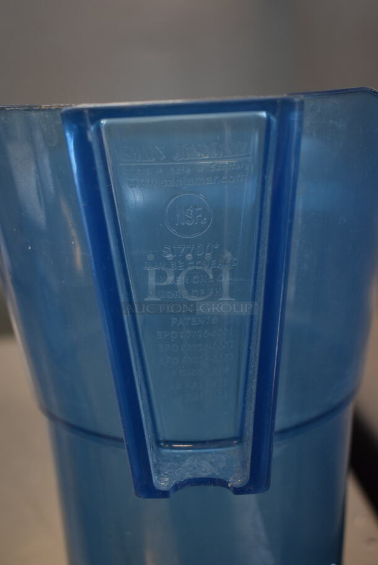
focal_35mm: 45
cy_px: 282
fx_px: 708
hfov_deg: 29.9
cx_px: 189
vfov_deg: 43.6
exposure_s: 1/50
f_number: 4.2
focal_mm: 30
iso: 450
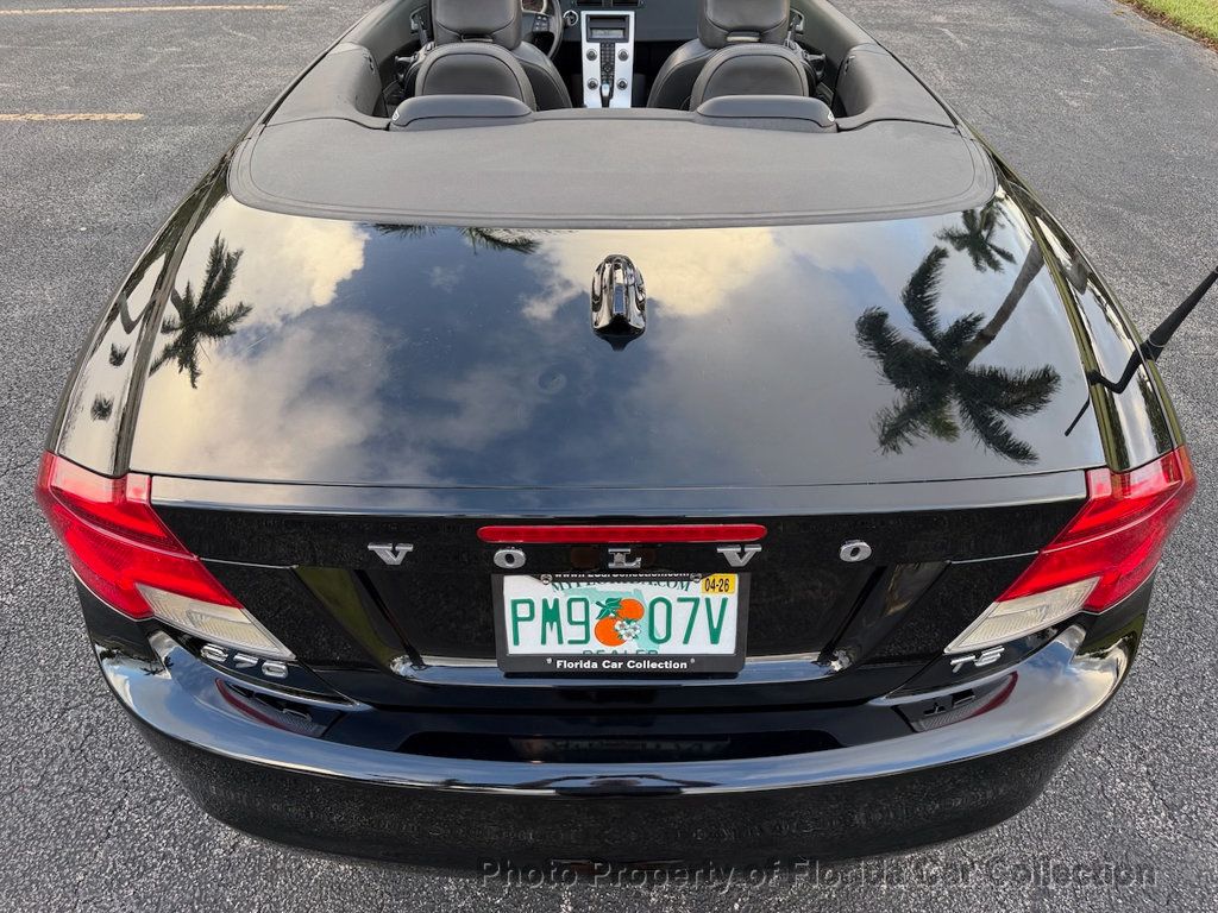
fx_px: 844
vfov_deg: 56.8
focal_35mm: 24
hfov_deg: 71.6
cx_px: 609
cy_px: 456
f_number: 1.78
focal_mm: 6.76
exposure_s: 1/127
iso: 64
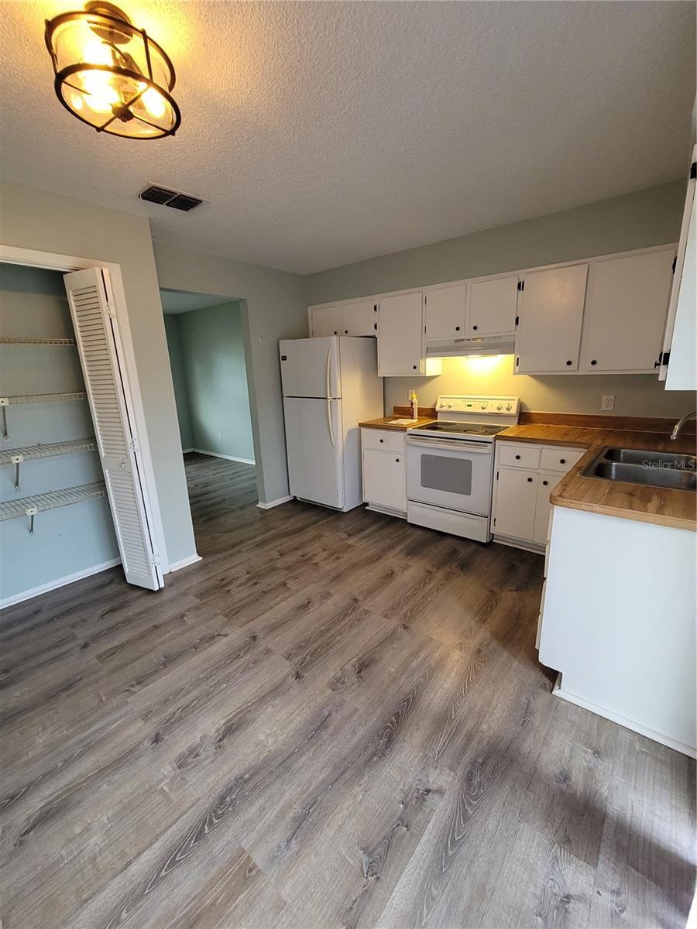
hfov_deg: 89.9
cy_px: 464
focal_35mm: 13
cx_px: 348
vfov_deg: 106.2
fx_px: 349
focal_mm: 2.2
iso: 200
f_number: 2.2
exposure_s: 1/60
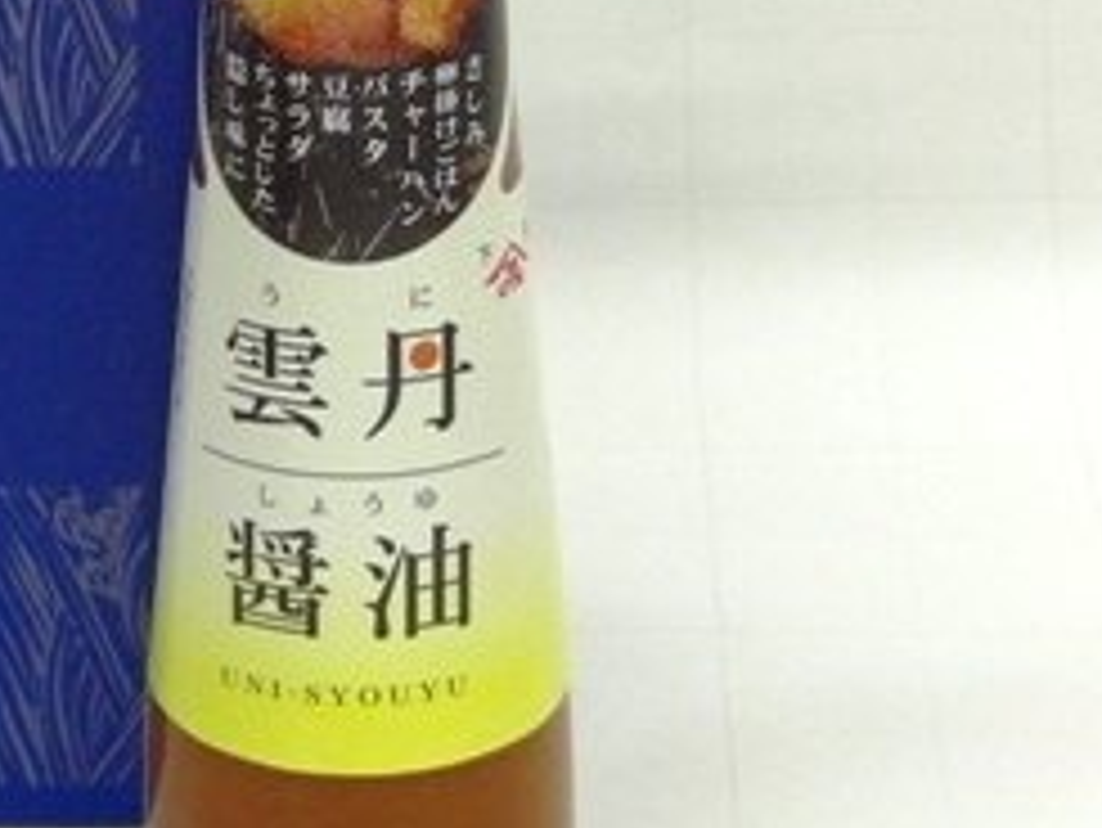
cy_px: 9
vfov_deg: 10.1
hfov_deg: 13.4
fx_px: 4650
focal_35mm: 146
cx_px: 94
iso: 320
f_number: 4.2
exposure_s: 1/60
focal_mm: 9.8
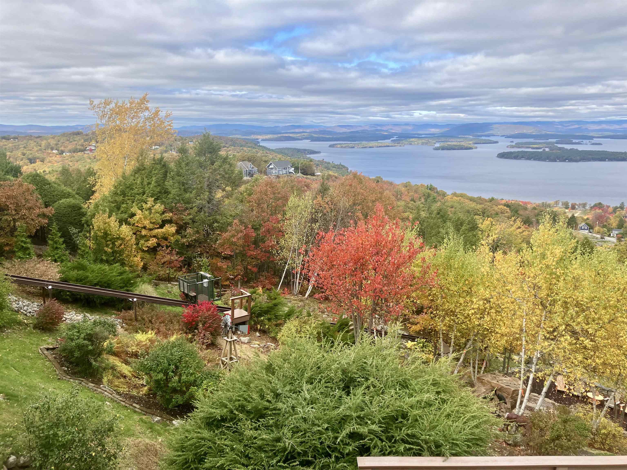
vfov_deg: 49.7
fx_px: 507
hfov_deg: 63.4
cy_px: 235
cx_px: 314
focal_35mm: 28
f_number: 1.8
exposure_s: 1/1012
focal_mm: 3.99
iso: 32
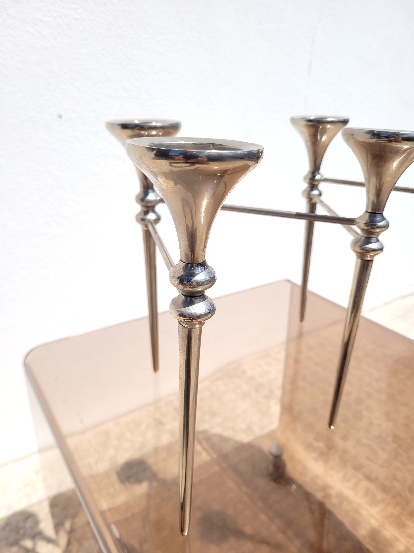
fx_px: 415
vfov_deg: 67.3
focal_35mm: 26
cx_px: 207
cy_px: 276
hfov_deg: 53.1
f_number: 1.8
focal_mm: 5.4
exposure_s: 1/4120
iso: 40
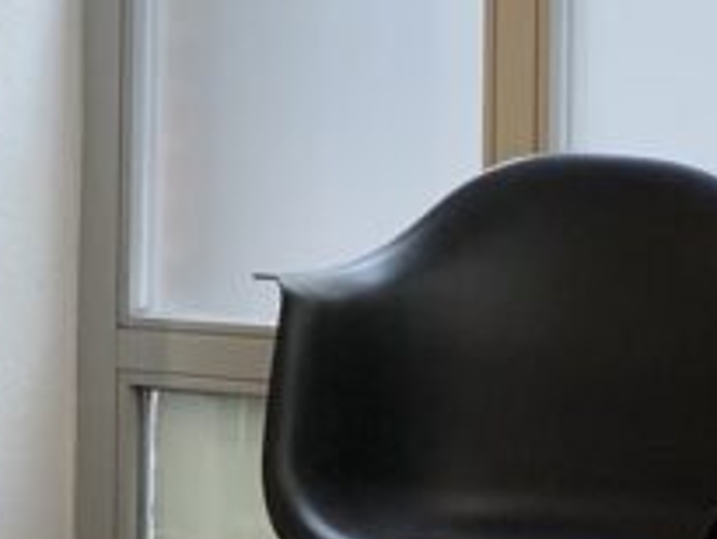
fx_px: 4352
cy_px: -91
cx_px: -220
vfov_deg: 7.0
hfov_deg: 9.3
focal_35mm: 210
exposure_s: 1/50
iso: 25
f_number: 1.8
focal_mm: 3.99
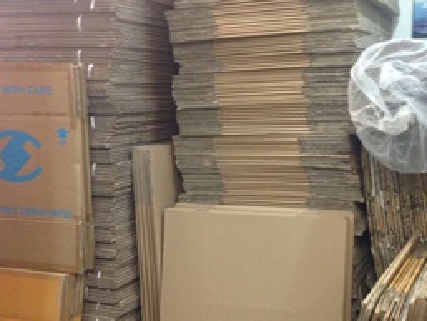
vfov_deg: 27.0
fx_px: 666
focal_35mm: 54
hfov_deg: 35.3
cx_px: 271
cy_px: 202
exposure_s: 1/20
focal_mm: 4.12
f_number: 2.4
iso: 200
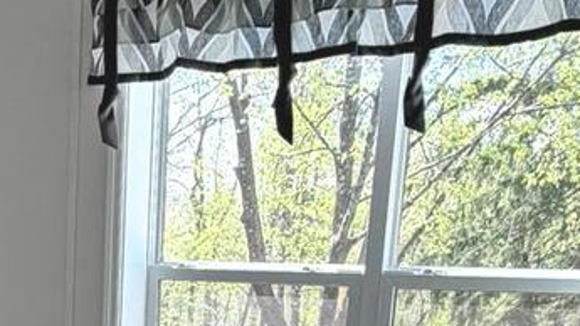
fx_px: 1046
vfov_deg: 15.6
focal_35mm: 68
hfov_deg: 29.8
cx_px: 64
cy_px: 553
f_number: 2.2
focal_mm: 2.22
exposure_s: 1/121
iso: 80
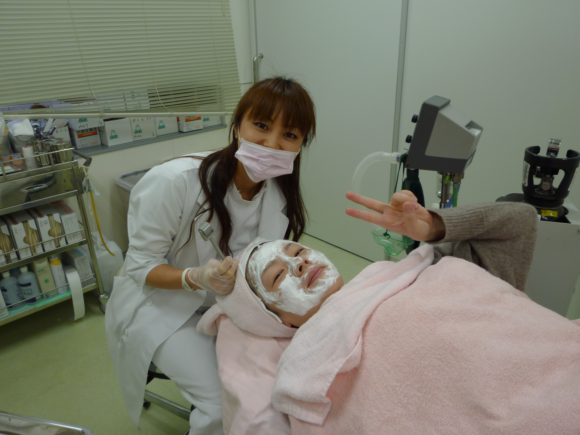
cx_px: 290
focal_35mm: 25
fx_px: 419
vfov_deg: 54.9
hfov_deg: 69.4
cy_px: 218
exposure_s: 1/50
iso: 80
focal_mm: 4.5
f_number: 2.8
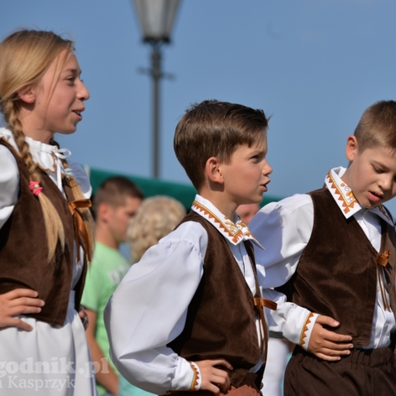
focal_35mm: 224
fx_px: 2899
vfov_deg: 7.8
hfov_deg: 7.8
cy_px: 198
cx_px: 256
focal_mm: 175
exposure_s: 1/1250
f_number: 6.3
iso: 100
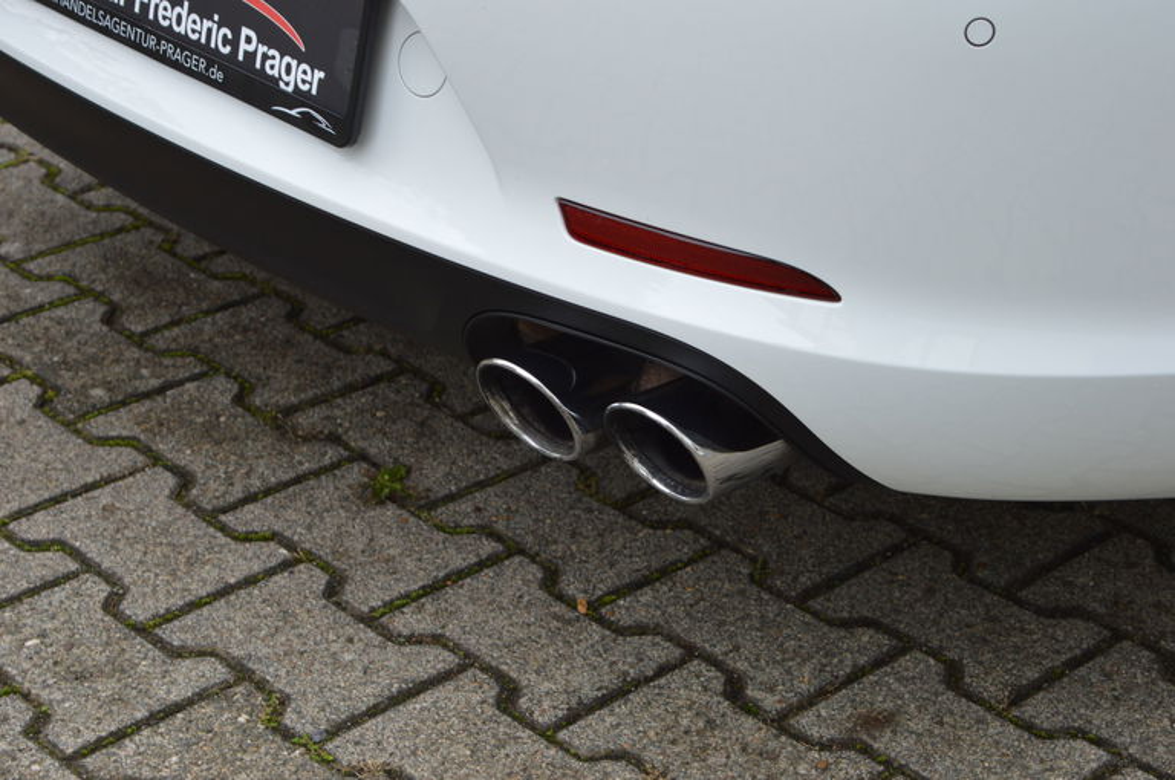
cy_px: 390
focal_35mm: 82
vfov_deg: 16.5
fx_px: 2689
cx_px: 588
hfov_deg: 24.6
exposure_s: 1/80
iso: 400
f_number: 5.6
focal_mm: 55
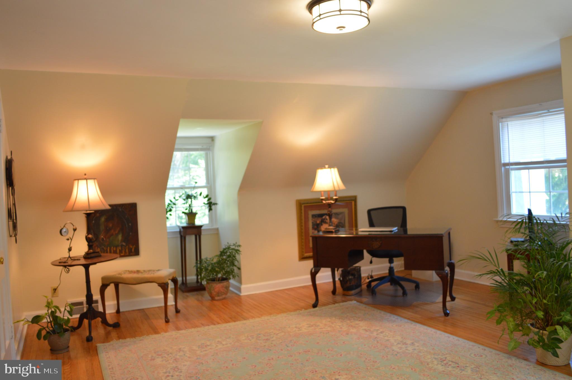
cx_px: 286
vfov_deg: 43.5
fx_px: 476
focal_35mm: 30
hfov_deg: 62.0
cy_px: 190
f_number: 3.8
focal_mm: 20
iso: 400
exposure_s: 1/30
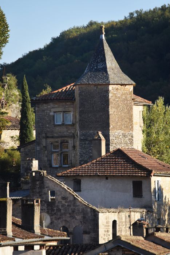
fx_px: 2124
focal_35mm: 300
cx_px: 85
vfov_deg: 6.9
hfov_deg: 4.6
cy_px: 128
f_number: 5.6
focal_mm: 200
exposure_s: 1/1000
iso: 500
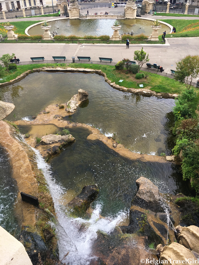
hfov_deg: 48.2
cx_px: 100
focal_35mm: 29
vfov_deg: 61.7
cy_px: 132
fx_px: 222
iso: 25
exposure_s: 1/275
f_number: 2.2
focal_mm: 4.15
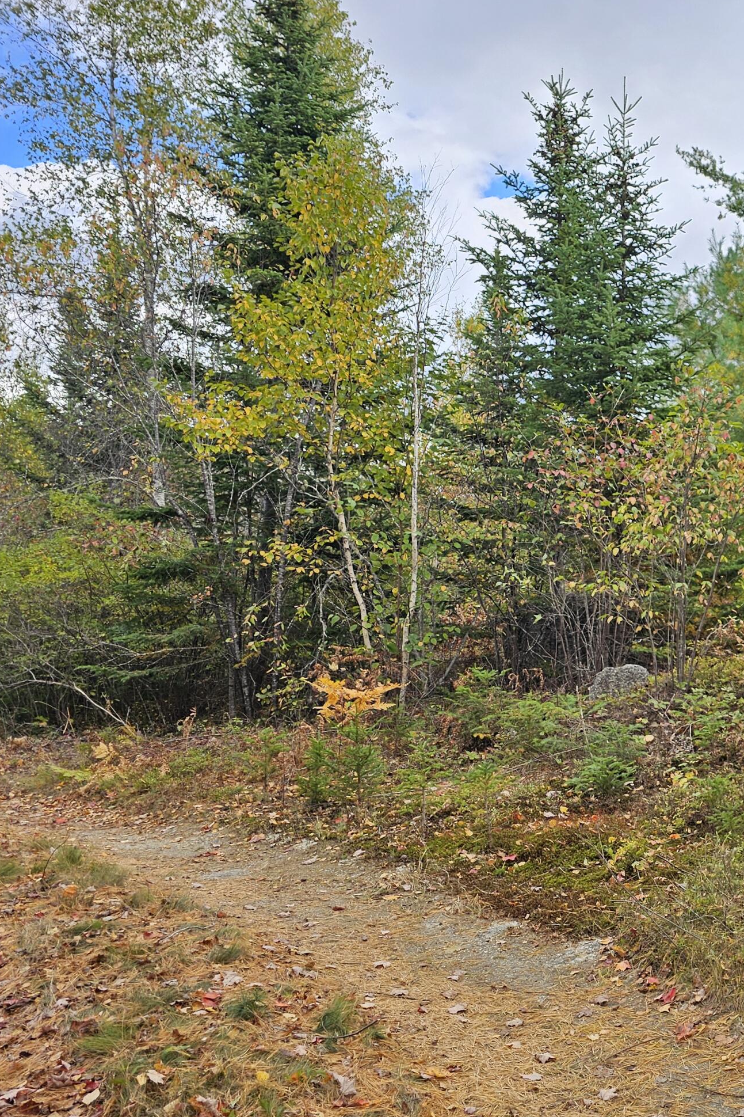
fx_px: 1147
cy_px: 569
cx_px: 821
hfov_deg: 31.8
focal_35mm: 37
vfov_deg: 51.9
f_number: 1.7
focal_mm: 6.3
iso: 12
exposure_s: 1/120
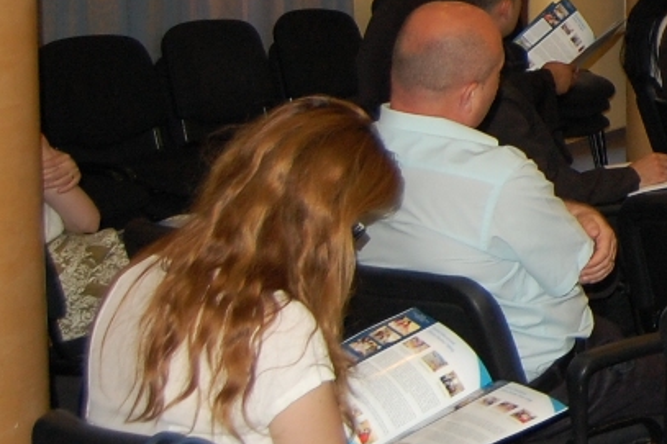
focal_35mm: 118
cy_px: -120
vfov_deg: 11.3
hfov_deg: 14.6
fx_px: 2185
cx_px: 1301
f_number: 3.8
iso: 400
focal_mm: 20
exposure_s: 1/60
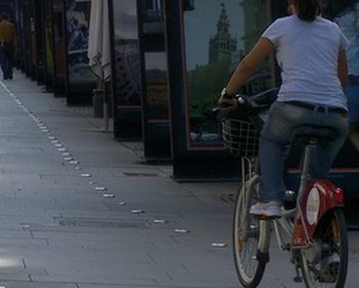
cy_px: -316
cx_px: -687
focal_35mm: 327
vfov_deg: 4.7
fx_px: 3476
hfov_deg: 5.6
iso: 200
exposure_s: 1/320
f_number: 13
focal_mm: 58
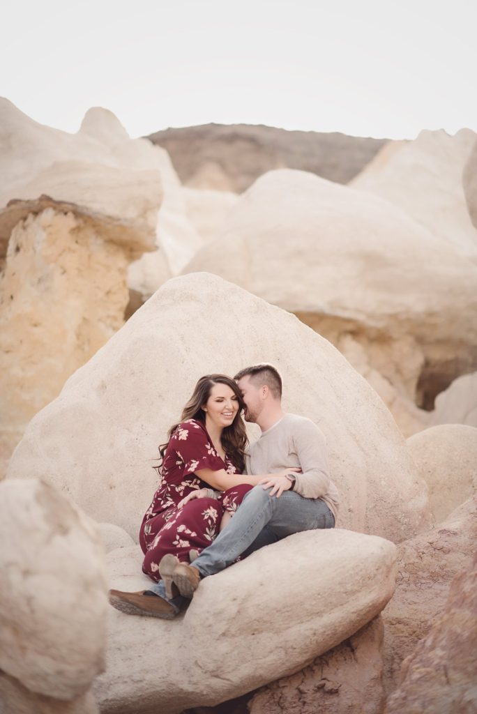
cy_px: 357
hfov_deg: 16.1
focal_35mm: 85
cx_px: 238
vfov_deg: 23.9
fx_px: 1687
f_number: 1.8
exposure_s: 1/2500
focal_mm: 85
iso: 200
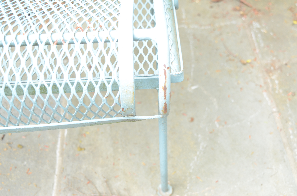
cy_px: 98
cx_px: 148
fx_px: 445
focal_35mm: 54
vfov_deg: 25.0
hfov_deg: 36.9
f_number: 5.6
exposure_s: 1/160
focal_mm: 36
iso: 500
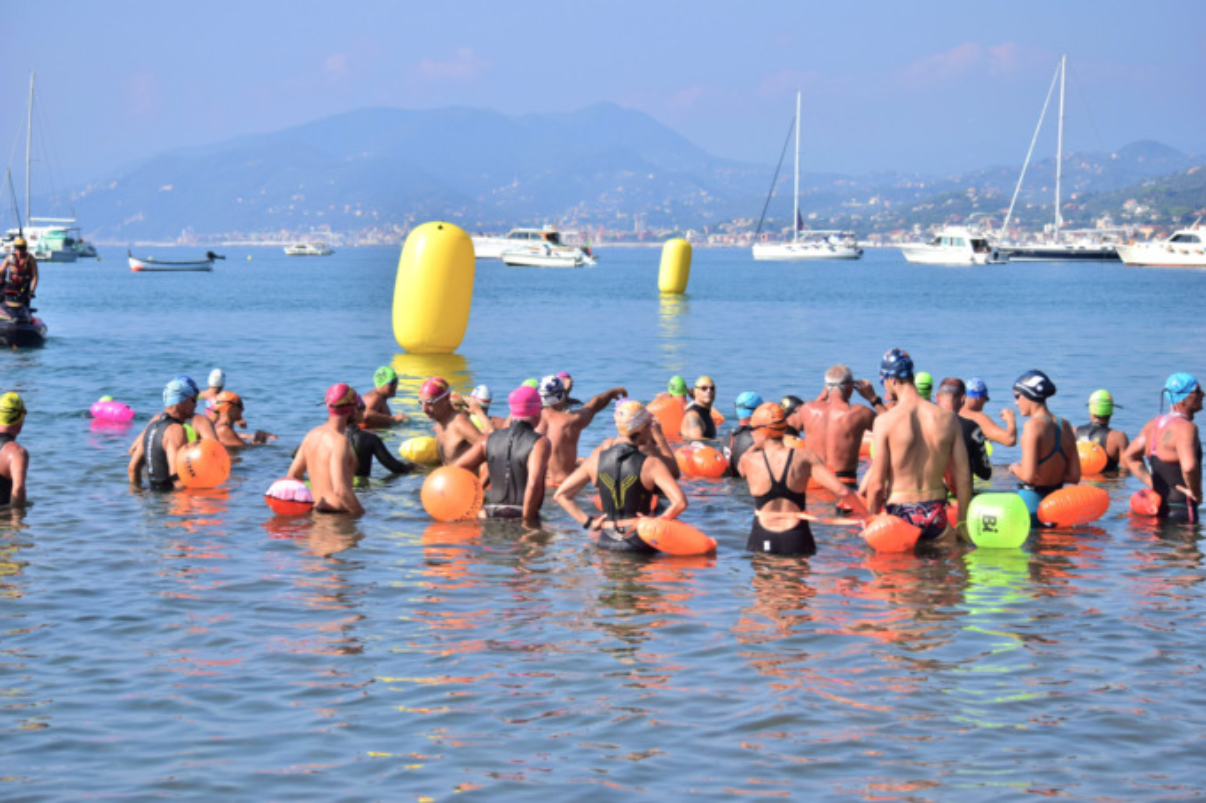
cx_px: 603
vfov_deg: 16.5
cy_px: 402
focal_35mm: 82
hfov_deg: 24.6
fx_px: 2763
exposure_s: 1/1250
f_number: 5
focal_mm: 55
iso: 100
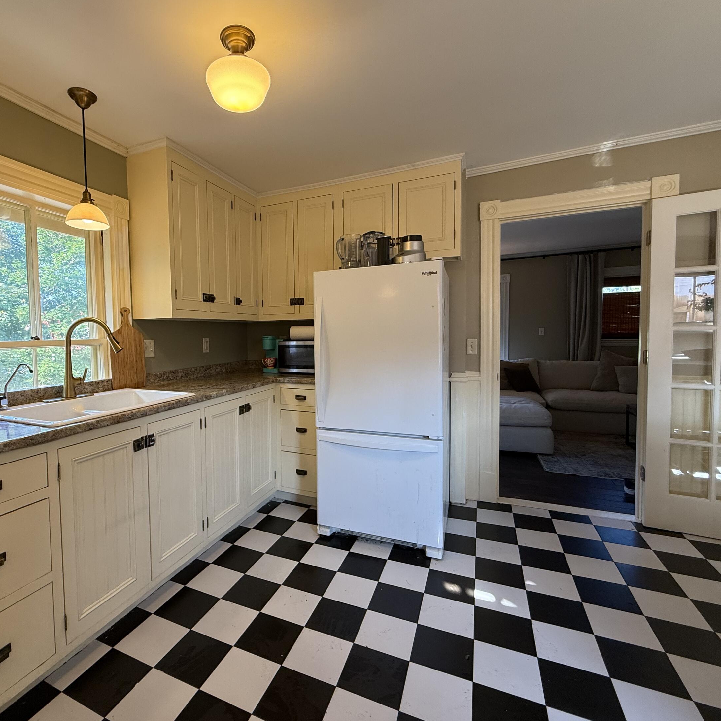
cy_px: 353
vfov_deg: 84.0
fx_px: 401
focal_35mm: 17
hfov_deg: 82.9
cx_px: 287
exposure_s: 1/120
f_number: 2.2
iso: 125
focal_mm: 2.22
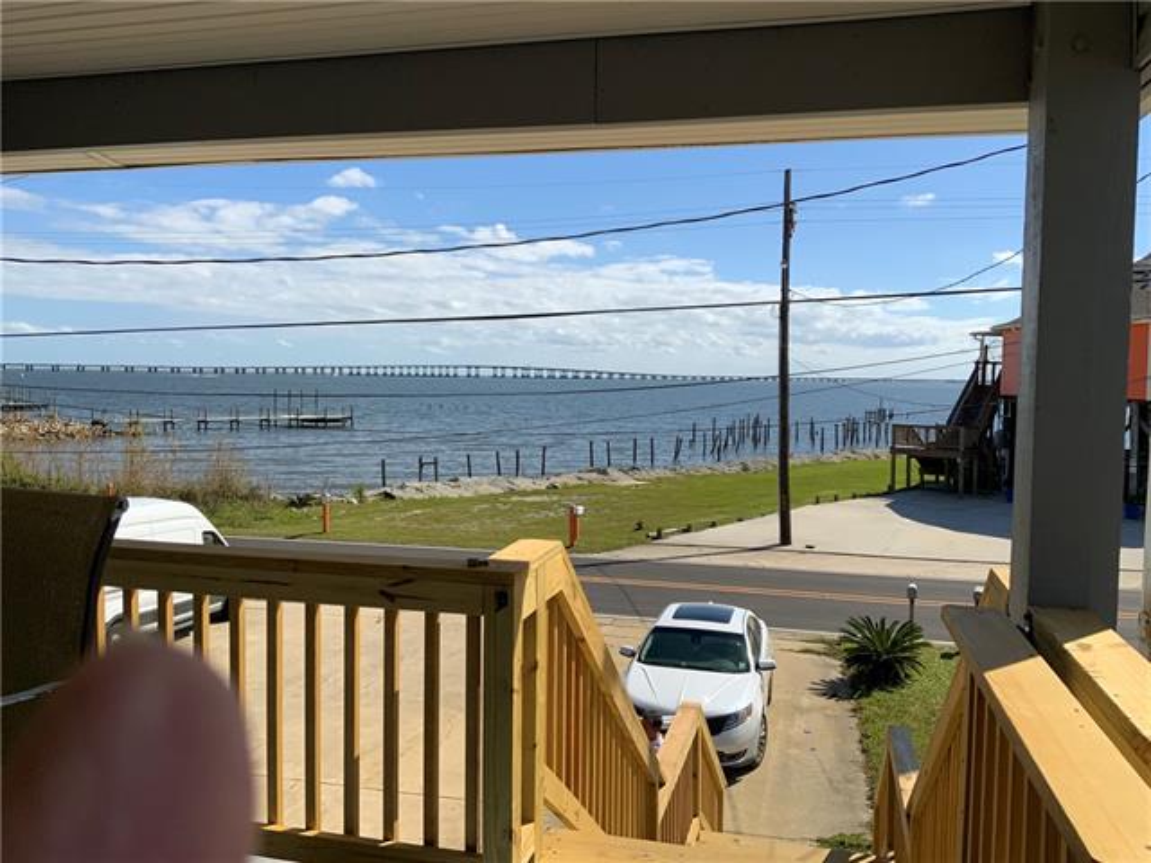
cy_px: 432
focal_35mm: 29
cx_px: 576
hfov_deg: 61.7
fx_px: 964
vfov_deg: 48.2
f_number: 1.8
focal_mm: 3
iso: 20
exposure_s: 1/3322
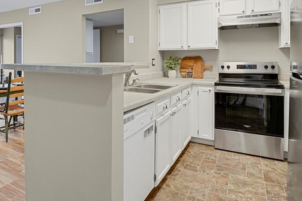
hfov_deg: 69.7
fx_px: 210
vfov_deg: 49.9
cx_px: 103
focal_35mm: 25
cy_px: 59
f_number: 8
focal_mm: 17
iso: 250
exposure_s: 2
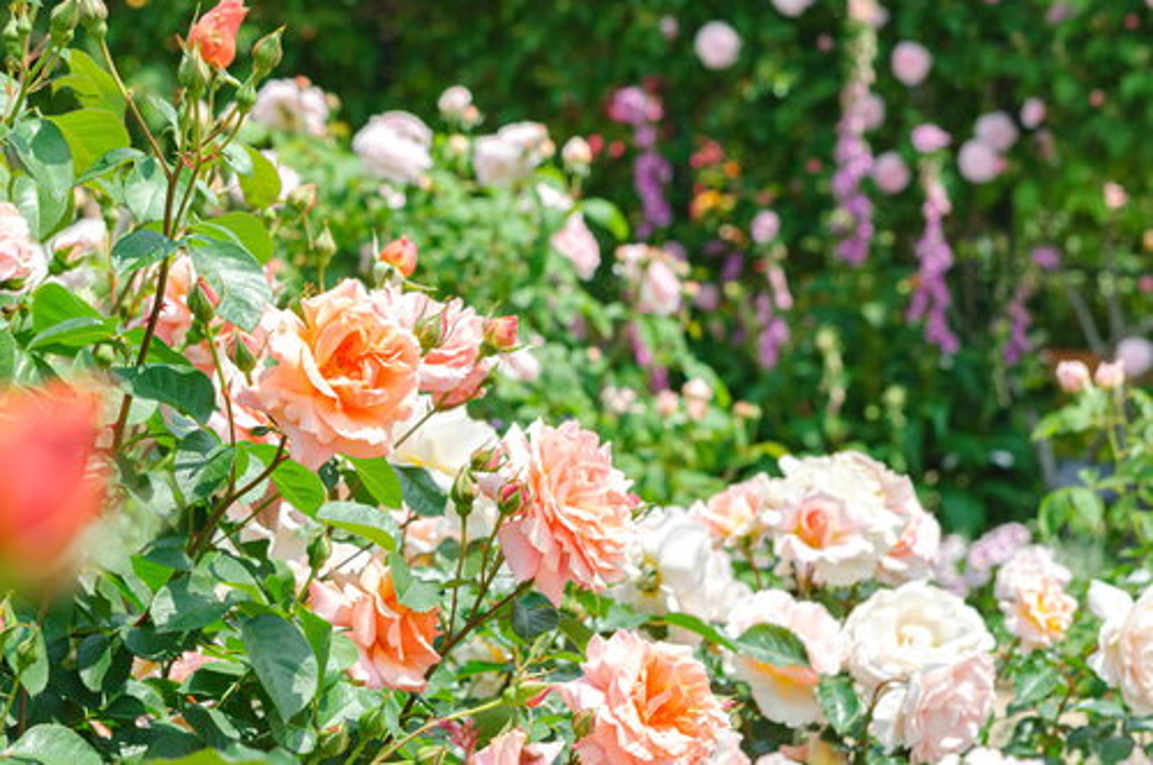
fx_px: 4126
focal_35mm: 129
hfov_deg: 15.9
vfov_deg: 10.6
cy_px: 382
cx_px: 576
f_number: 9
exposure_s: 1/800
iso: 200
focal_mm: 86
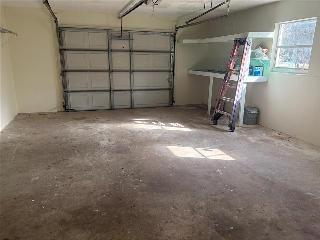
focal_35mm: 26
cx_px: 160
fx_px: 240
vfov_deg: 53.1
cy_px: 120
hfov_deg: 67.3
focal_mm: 5.96
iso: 100
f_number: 1.6
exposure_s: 1/222
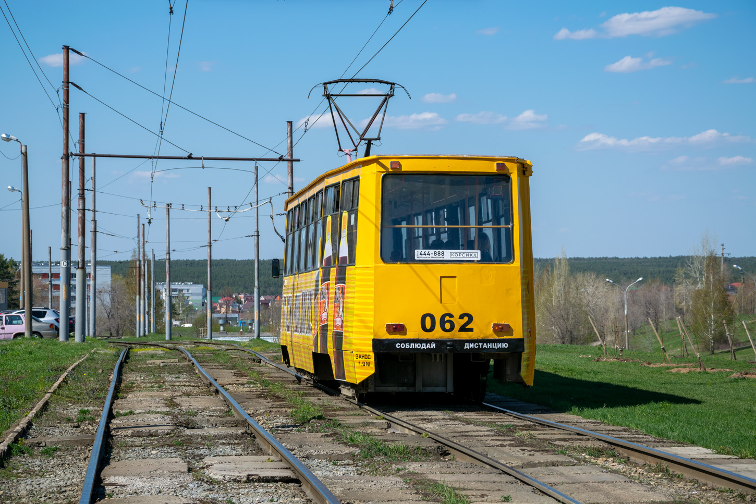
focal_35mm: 105
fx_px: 2205
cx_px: 378
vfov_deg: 13.0
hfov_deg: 19.5
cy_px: 252
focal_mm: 70
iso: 100
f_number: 8
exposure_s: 1/500
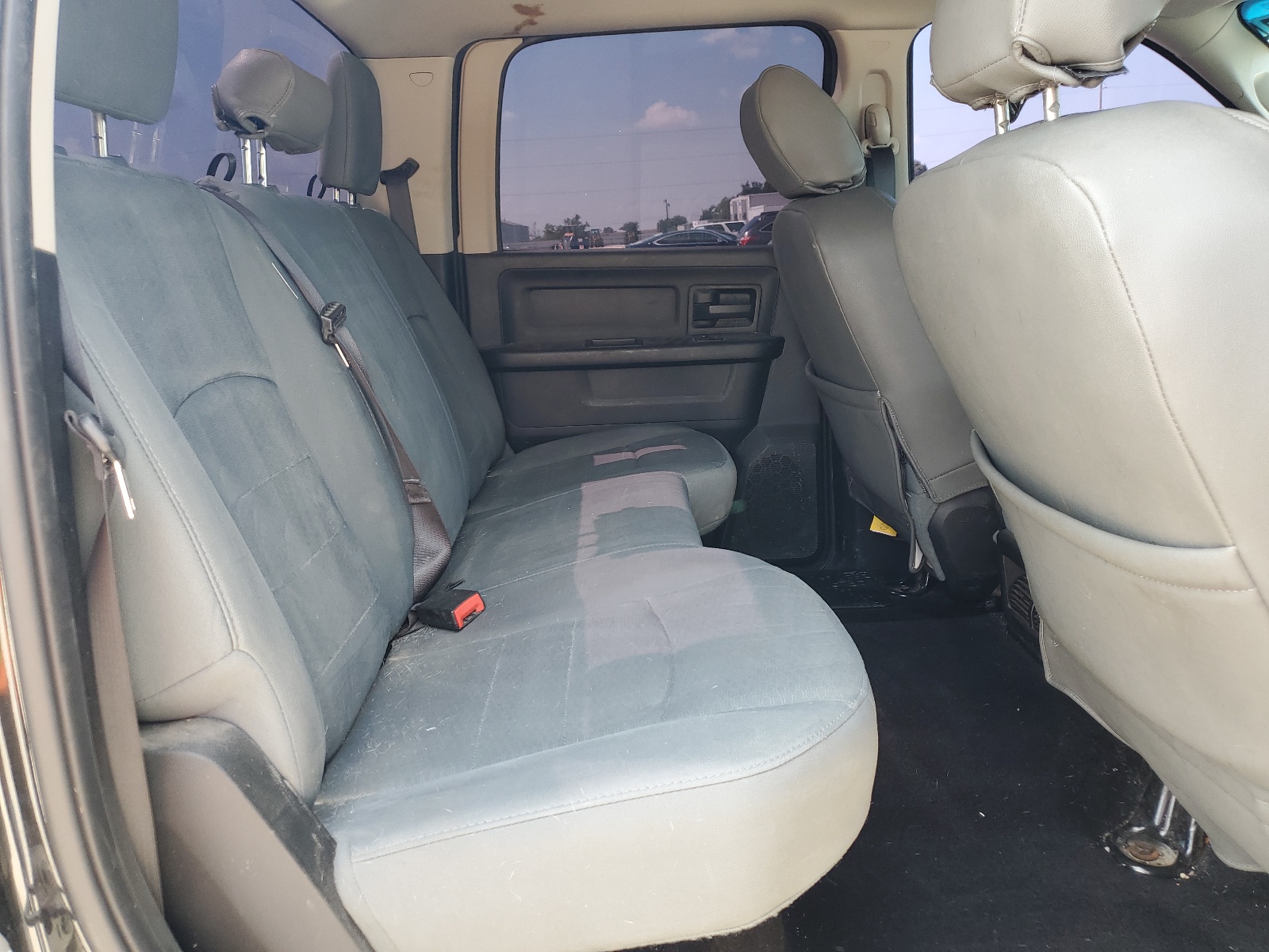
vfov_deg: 53.1
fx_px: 953
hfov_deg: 67.3
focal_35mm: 26
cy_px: 476
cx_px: 634
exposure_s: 1/120
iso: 51
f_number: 1.5
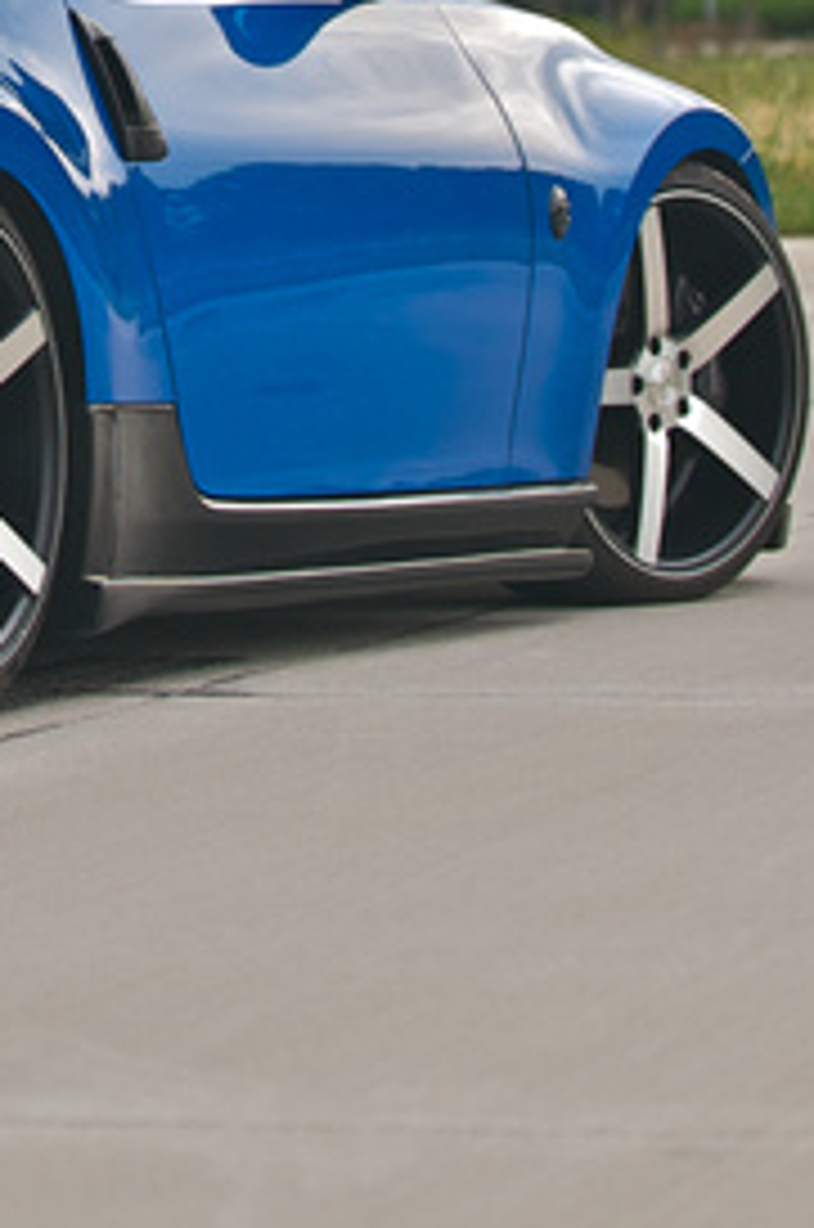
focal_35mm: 263
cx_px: -223
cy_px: -418
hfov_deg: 5.2
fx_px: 8954
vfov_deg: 7.7
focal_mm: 70
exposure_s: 1/1000
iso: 500
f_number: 2.8
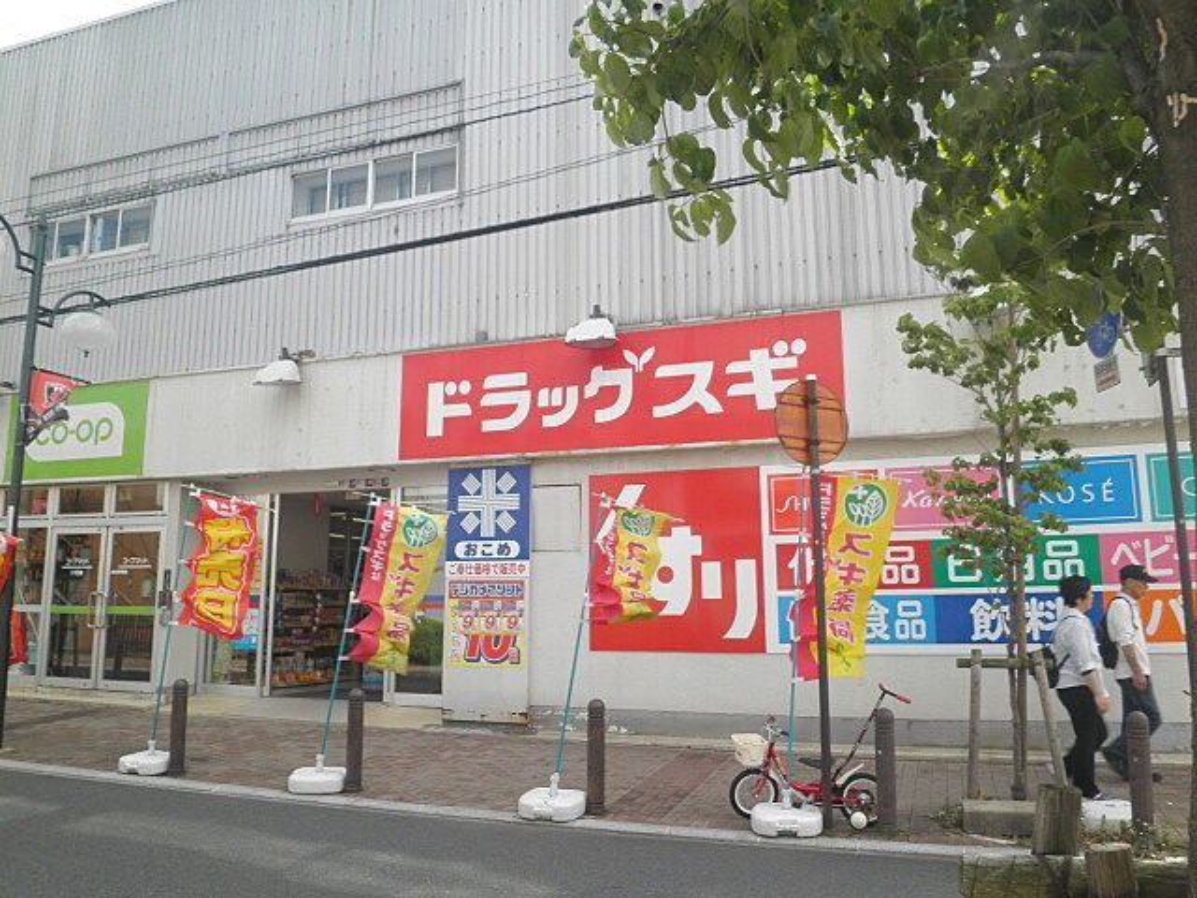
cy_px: 449
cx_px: 598
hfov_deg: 67.3
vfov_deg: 53.1
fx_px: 899
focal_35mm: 26
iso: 64
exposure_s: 1/60
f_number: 7.9
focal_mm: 4.7
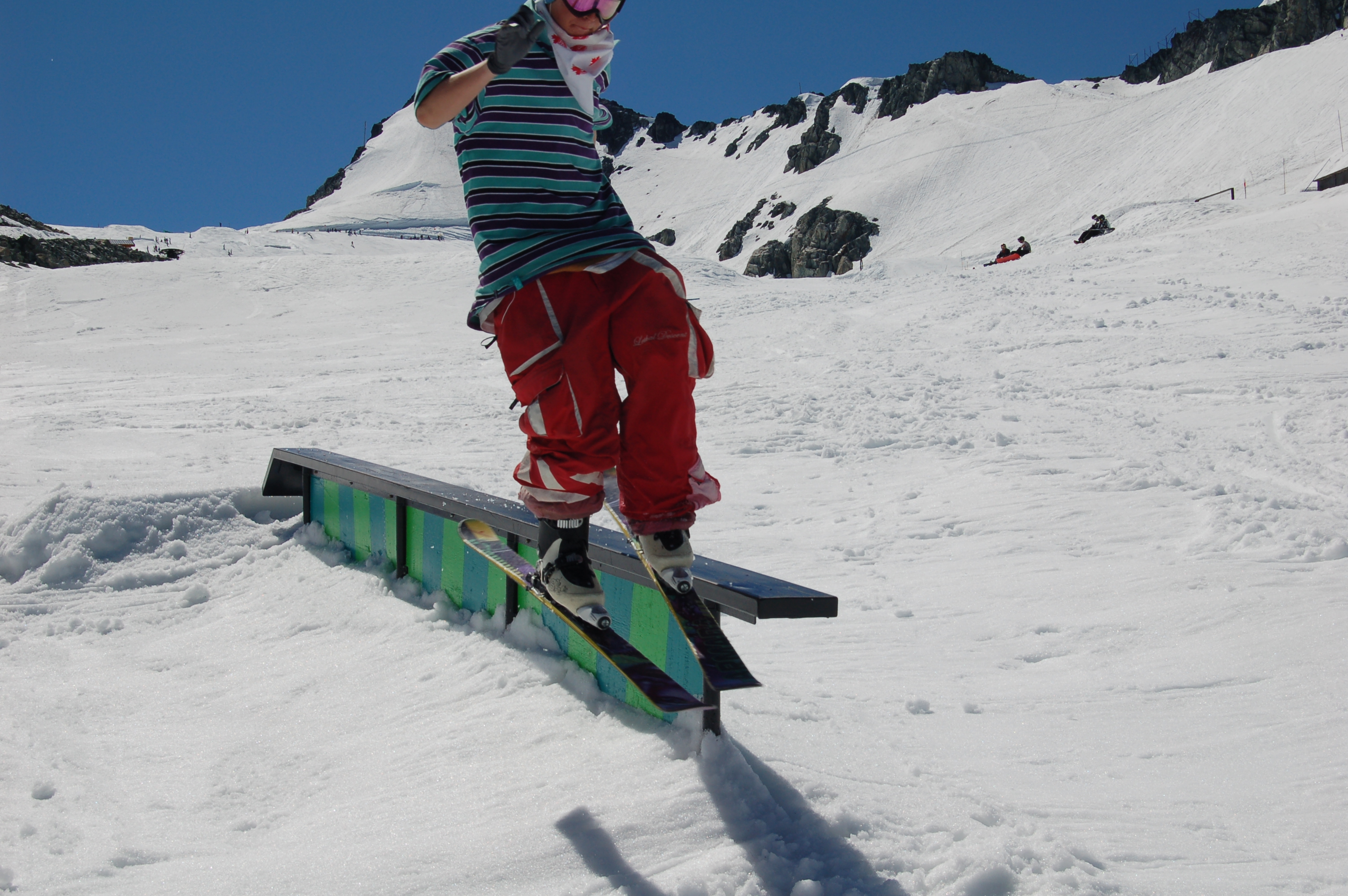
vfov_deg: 22.6
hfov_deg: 33.4
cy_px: 448
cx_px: 674
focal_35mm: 60
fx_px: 2245
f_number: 13
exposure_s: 1/640
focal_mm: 40
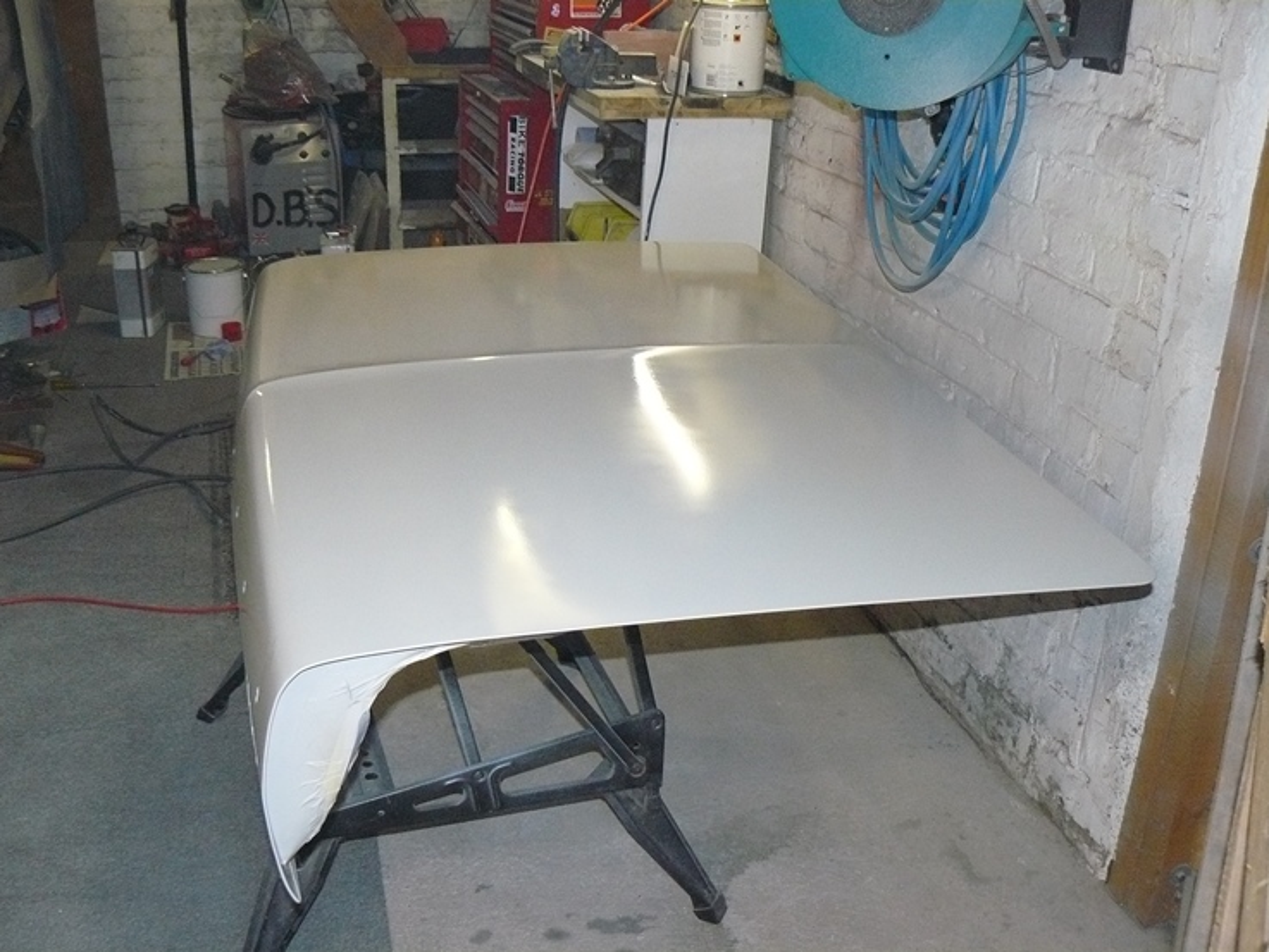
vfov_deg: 39.7
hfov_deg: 51.3
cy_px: 476
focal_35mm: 36
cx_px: 634
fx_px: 1320
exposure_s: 1/80
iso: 400
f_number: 2.8
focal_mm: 6
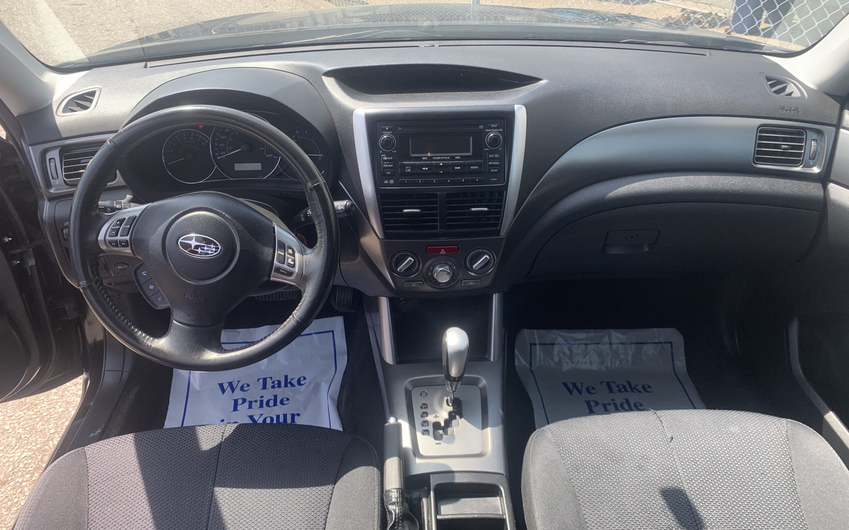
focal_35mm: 28
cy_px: 237
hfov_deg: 66.5
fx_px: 648
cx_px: 427
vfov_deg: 44.5
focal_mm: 4.25
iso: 25
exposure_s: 1/314
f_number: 1.8
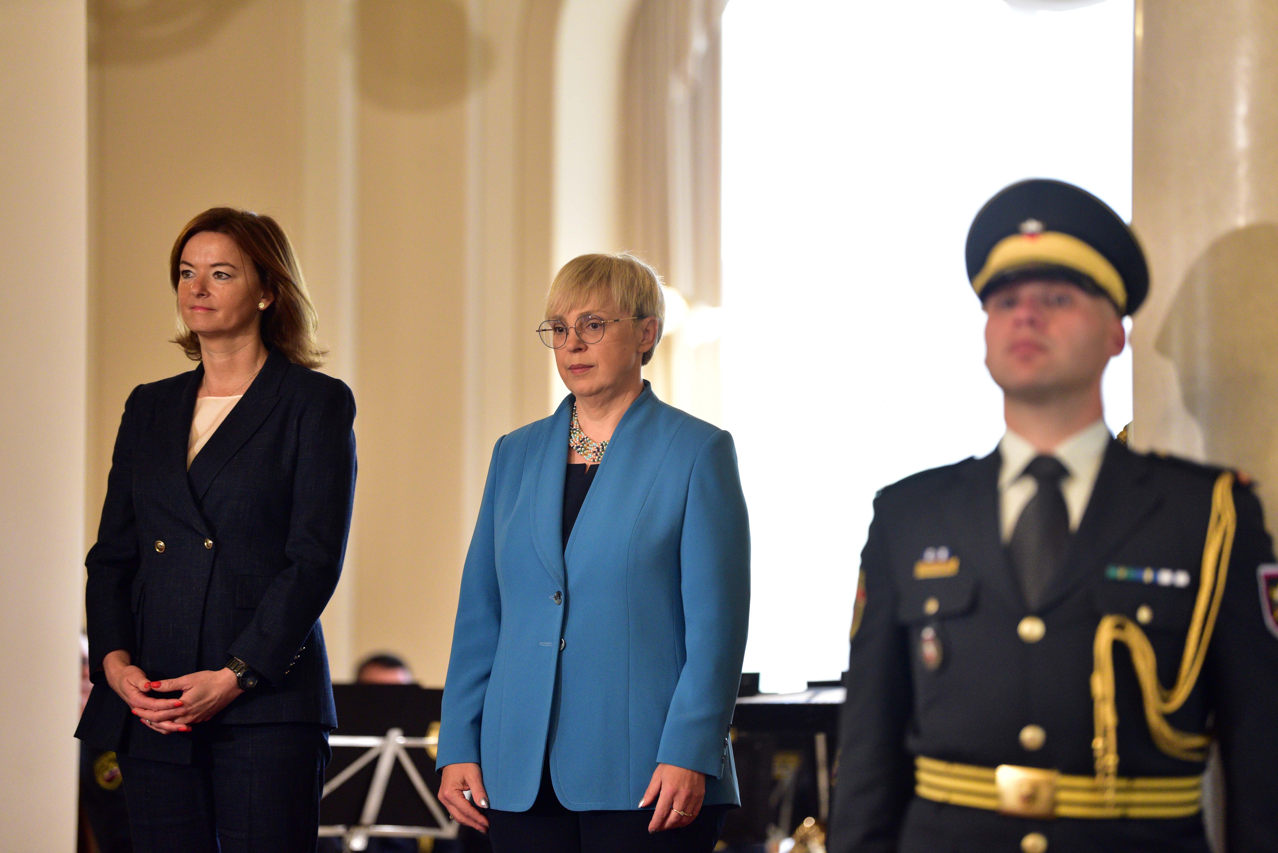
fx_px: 5859
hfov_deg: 12.4
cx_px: 639
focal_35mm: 165
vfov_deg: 8.3
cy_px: 426
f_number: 2.8
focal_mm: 165
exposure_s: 1/400
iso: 3200
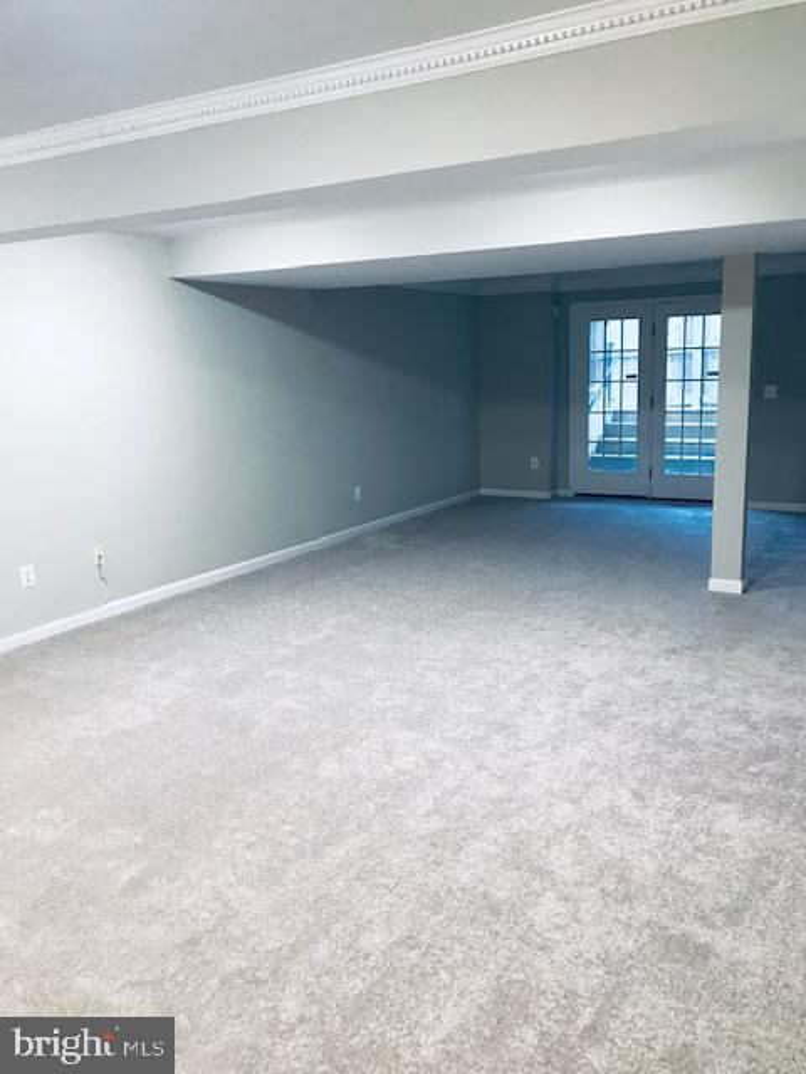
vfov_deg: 63.4
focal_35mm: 28
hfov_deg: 49.7
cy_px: 537
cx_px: 403
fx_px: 869
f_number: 1.8
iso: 40
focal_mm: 3.99
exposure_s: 1/20
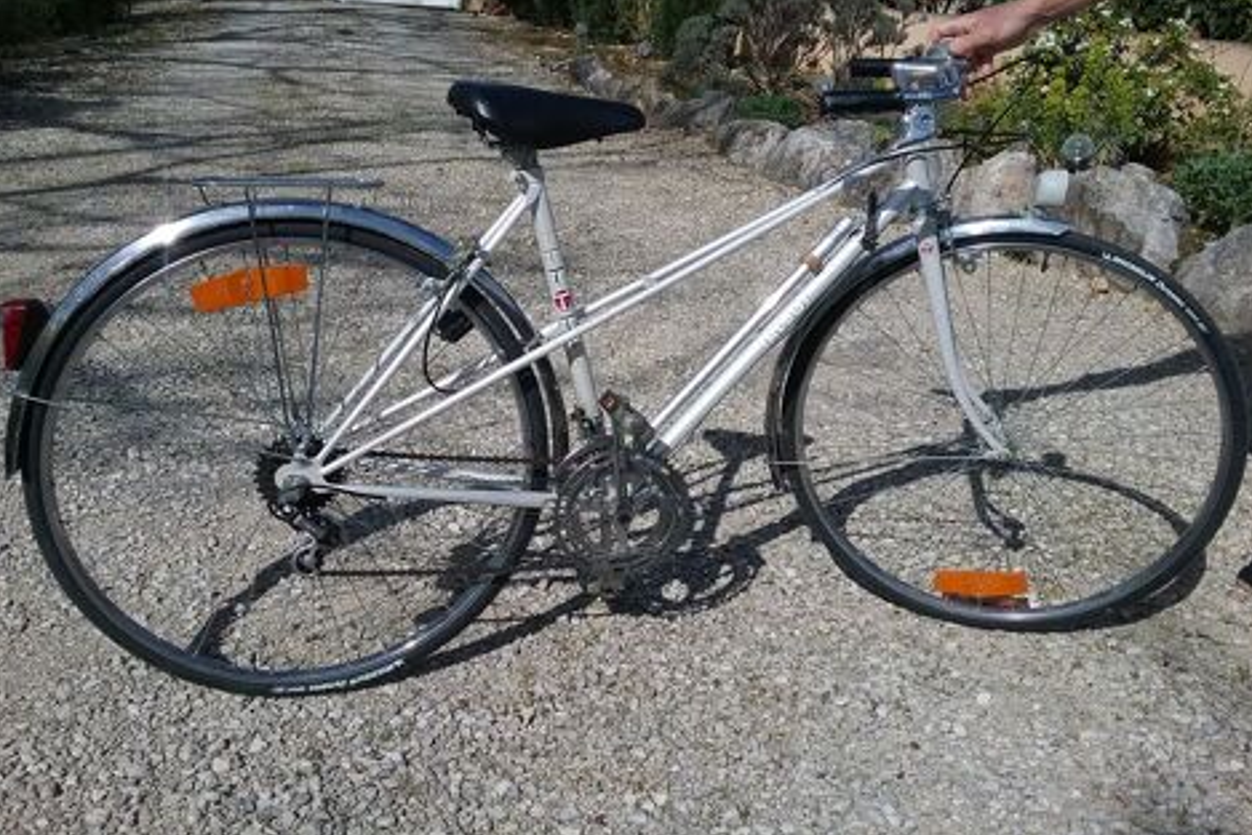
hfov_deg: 57.2
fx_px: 1148
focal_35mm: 33
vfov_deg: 39.9
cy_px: 365
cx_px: 619
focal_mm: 3.3
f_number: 2.2
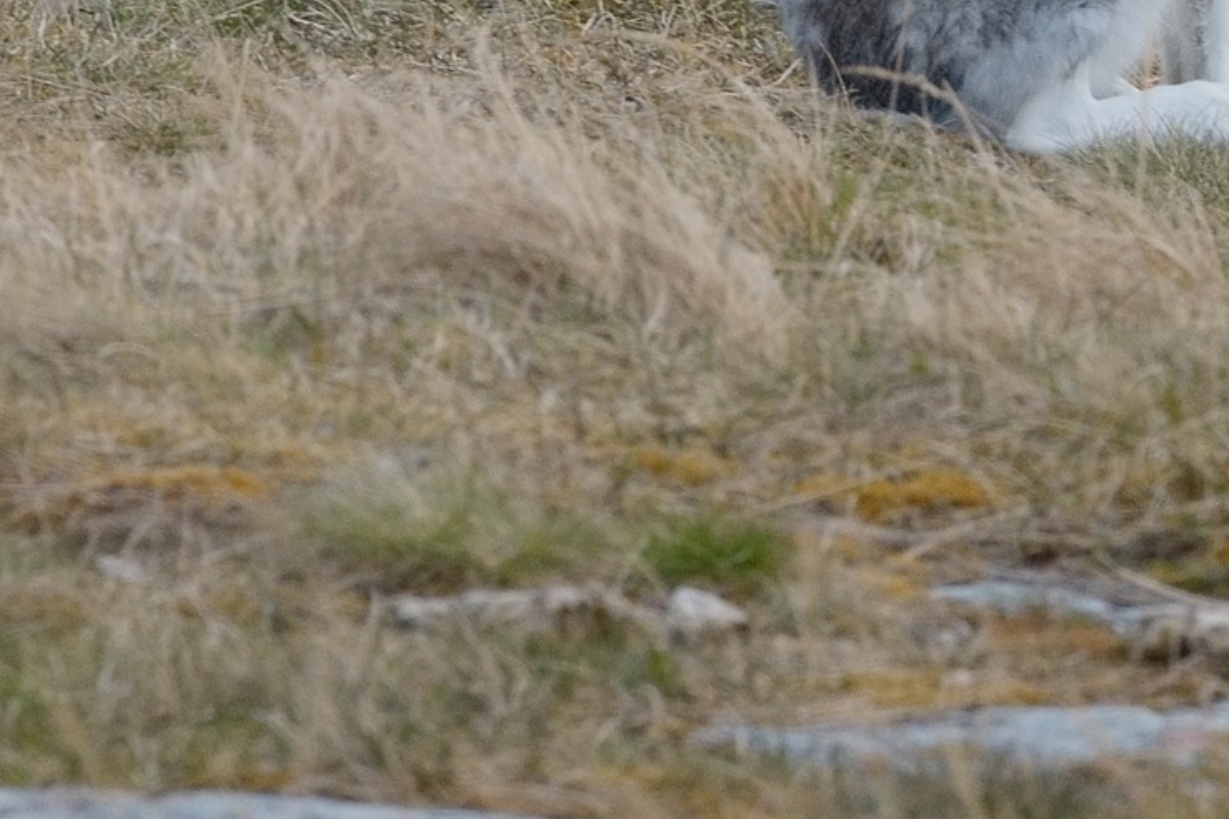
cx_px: 1878
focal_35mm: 2765
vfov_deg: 0.5
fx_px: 94387
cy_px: -302
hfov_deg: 0.7
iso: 2200
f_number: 13
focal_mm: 850
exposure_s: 1/500
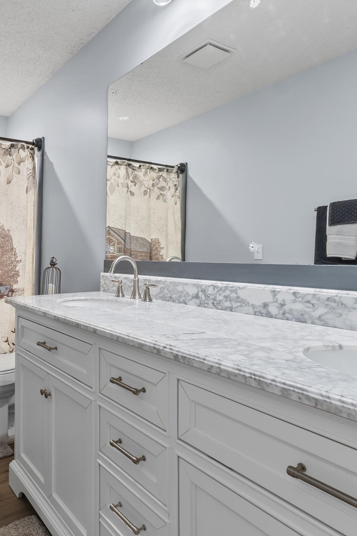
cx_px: 74
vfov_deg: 76.1
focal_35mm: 23
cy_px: 268
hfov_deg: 51.8
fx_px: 342
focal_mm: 10
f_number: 9
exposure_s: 1/2
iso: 200
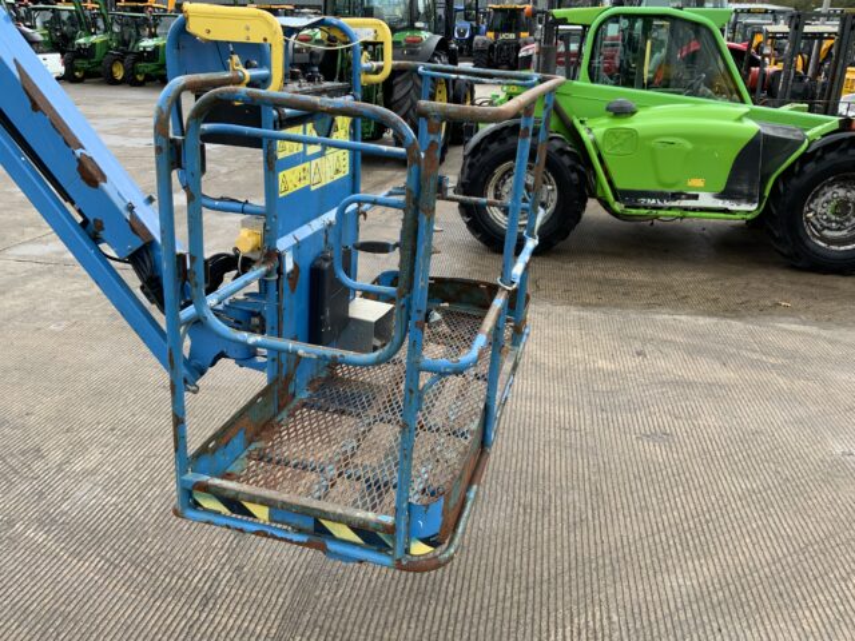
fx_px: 716
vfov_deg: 48.2
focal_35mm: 29
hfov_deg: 61.7
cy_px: 320
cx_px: 428
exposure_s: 1/122
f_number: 1.8
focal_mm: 3
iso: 40
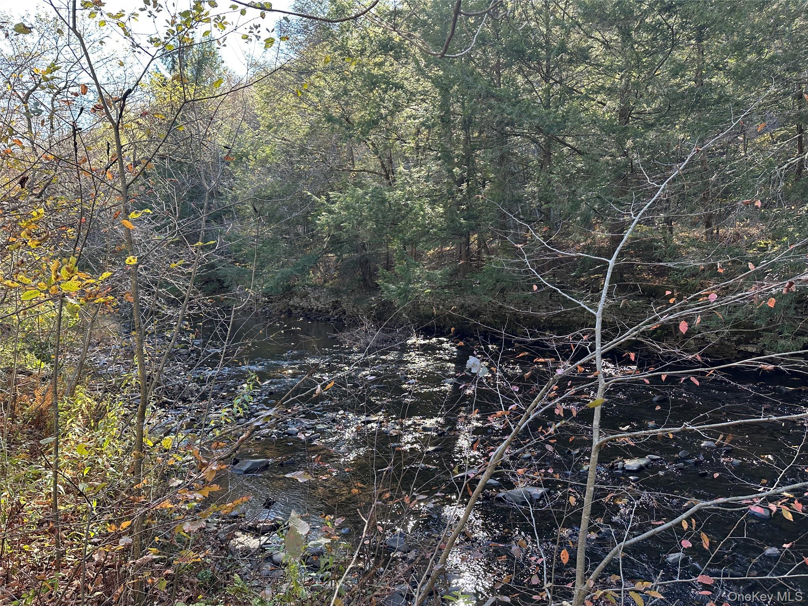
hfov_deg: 71.6
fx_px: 560
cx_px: 404
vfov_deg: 56.8
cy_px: 303
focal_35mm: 24
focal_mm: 6.86
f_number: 1.78
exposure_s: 1/171
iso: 100
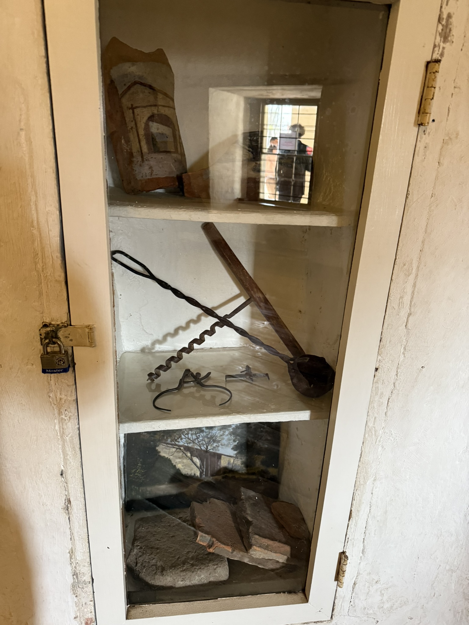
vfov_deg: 71.6
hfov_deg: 56.8
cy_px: 312
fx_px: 434
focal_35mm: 24
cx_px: 234
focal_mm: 6.76
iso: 400
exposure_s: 1/60
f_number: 1.78
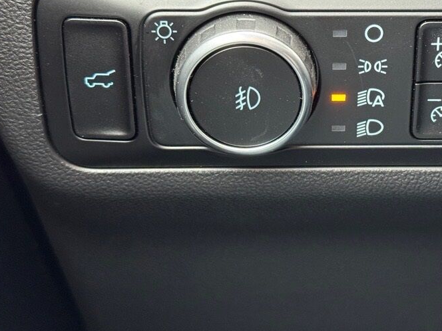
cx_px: 323
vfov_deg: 19.8
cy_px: 102
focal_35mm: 74
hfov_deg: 26.1
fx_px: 945
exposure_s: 1/40
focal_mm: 6.76
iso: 320
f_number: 1.78
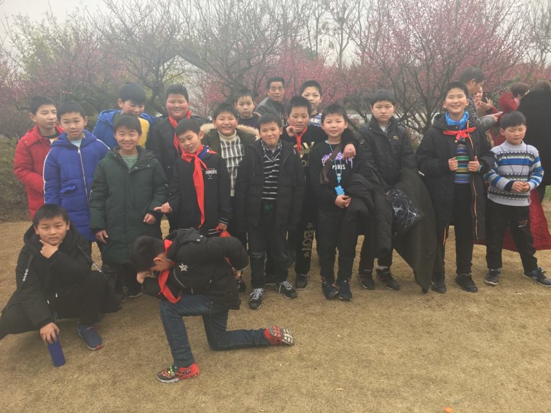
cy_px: 206
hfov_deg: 61.7
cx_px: 276
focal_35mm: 29
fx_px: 462
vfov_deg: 48.2
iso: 25
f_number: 2.2
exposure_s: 1/179
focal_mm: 4.15
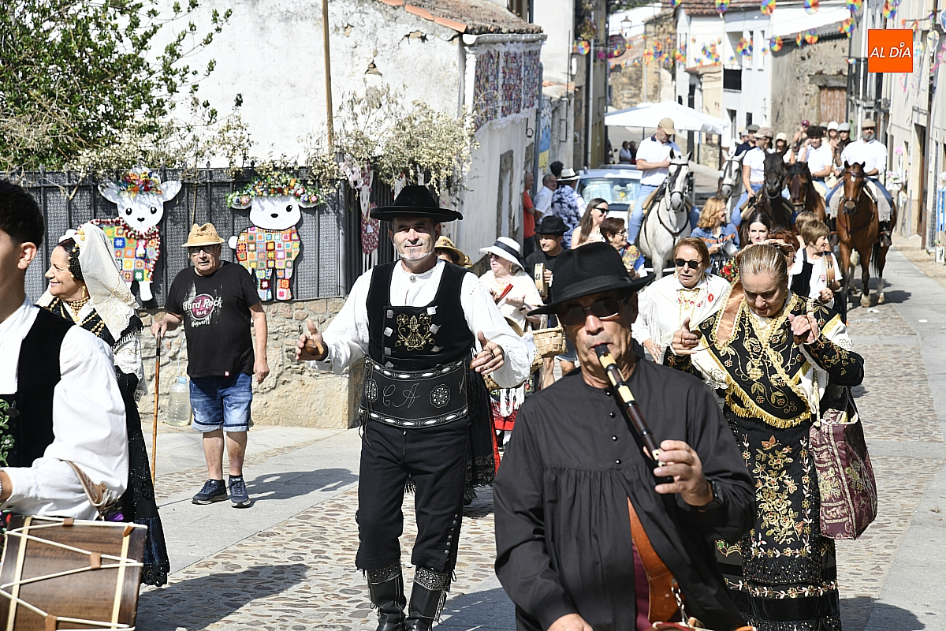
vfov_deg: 16.1
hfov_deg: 23.9
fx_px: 2233
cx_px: 473
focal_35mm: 85
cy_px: 316
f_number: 9
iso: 200
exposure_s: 1/320
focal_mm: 85
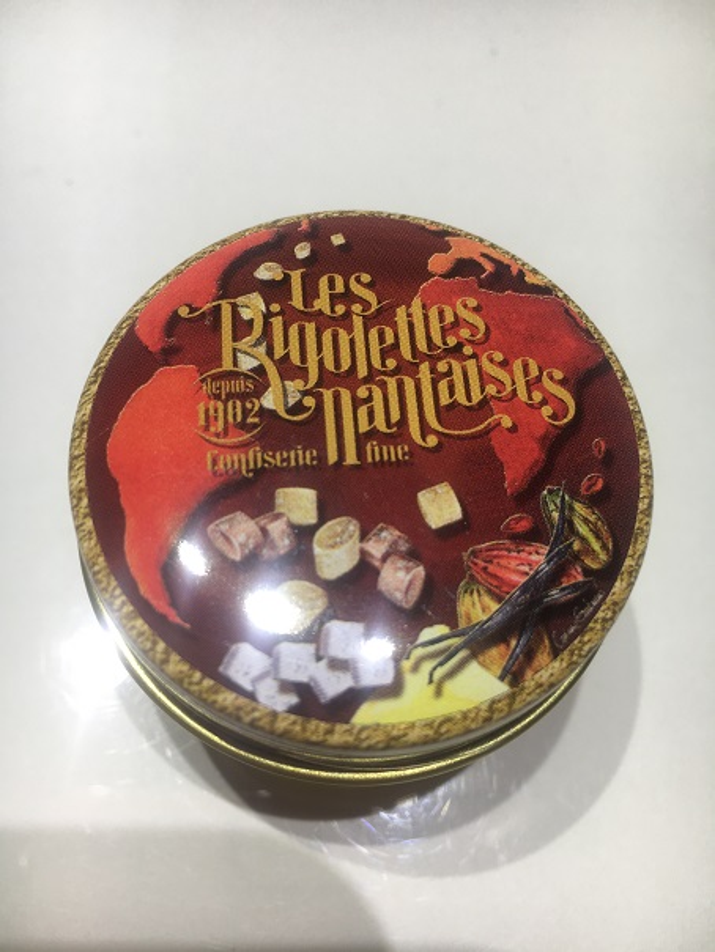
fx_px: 798
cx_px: 358
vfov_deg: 61.6
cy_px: 476
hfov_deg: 48.2
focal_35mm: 29
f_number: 2.2
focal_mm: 4.15
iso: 25
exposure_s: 1/60
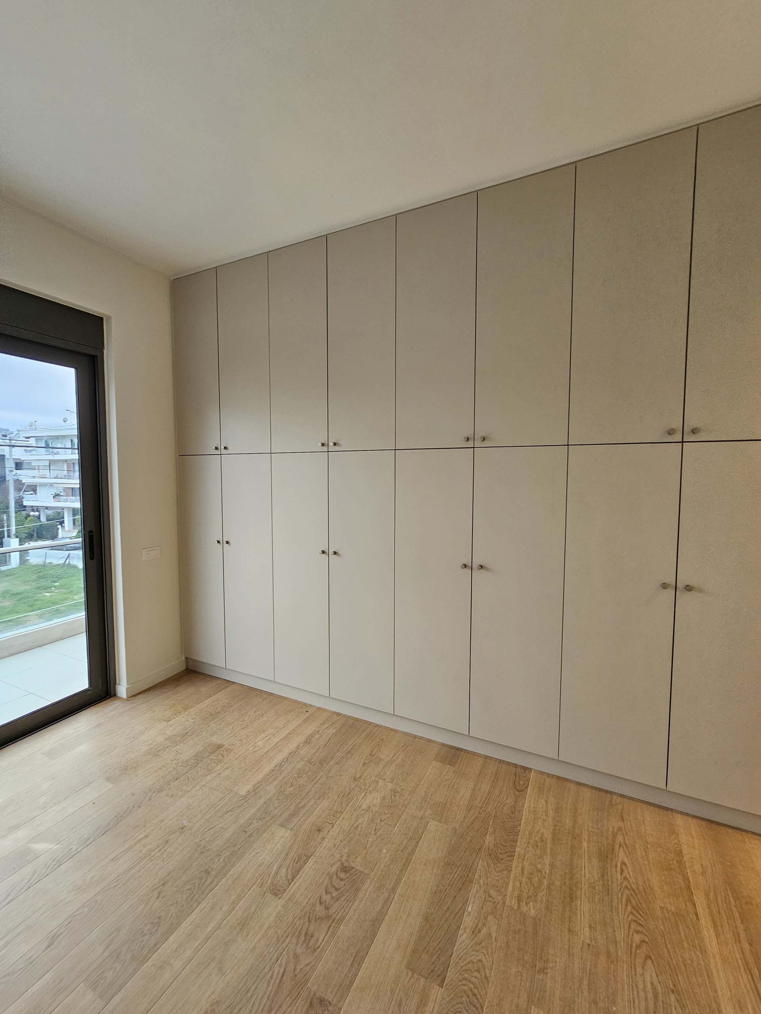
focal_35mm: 13
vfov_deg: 106.2
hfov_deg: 89.9
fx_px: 381
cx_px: 380
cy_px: 507
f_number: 2.2
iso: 200
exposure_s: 1/100
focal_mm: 2.2
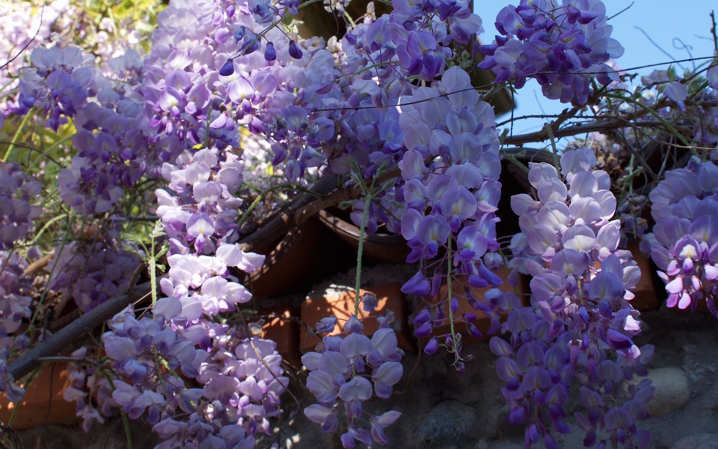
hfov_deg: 27.5
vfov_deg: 17.3
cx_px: 333
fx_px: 1466
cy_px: 105
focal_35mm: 75
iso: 100
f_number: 9
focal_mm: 27
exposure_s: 1/60
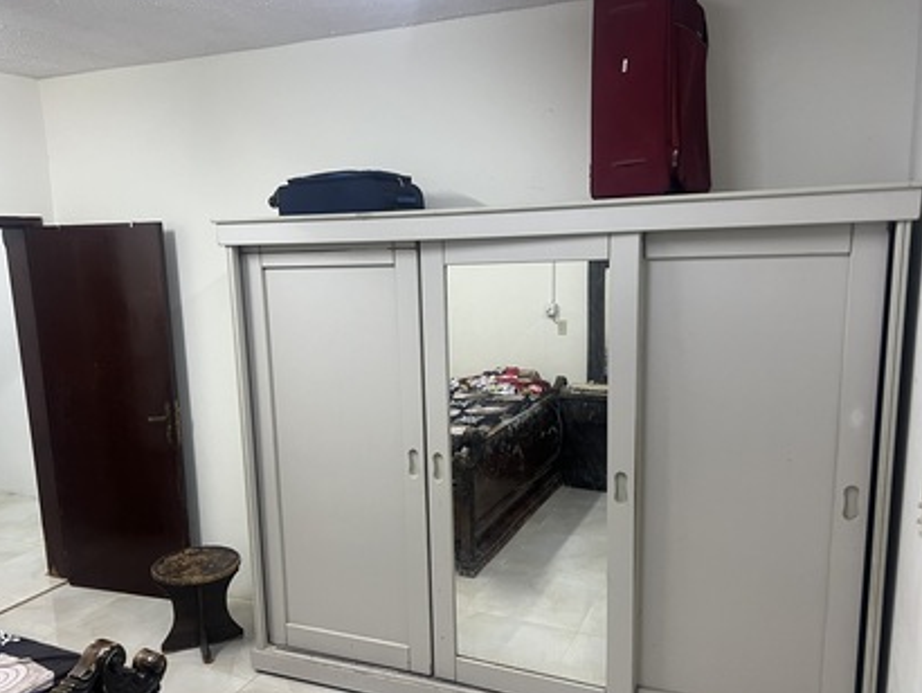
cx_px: 428
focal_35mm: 29
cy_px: 379
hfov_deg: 61.6
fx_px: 773
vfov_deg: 48.2
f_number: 1.5
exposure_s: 1/60
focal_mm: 5.7
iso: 125
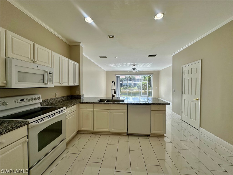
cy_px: 88
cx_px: 116
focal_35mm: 14
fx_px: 94
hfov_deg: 102.1
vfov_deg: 85.7
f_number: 2.2
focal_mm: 2.22
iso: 40
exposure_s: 1/238
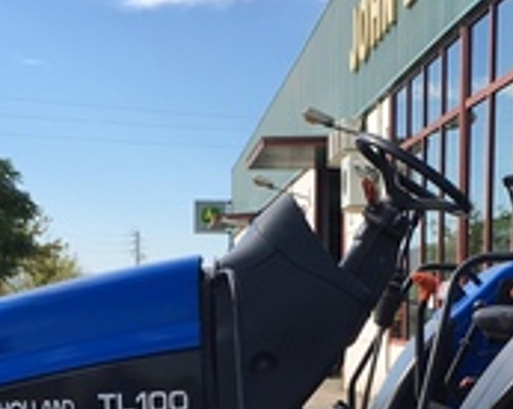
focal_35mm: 90
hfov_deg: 21.3
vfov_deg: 16.5
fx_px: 1365
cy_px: 450
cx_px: 277
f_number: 2.2
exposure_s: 1/884
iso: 25
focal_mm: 4.15
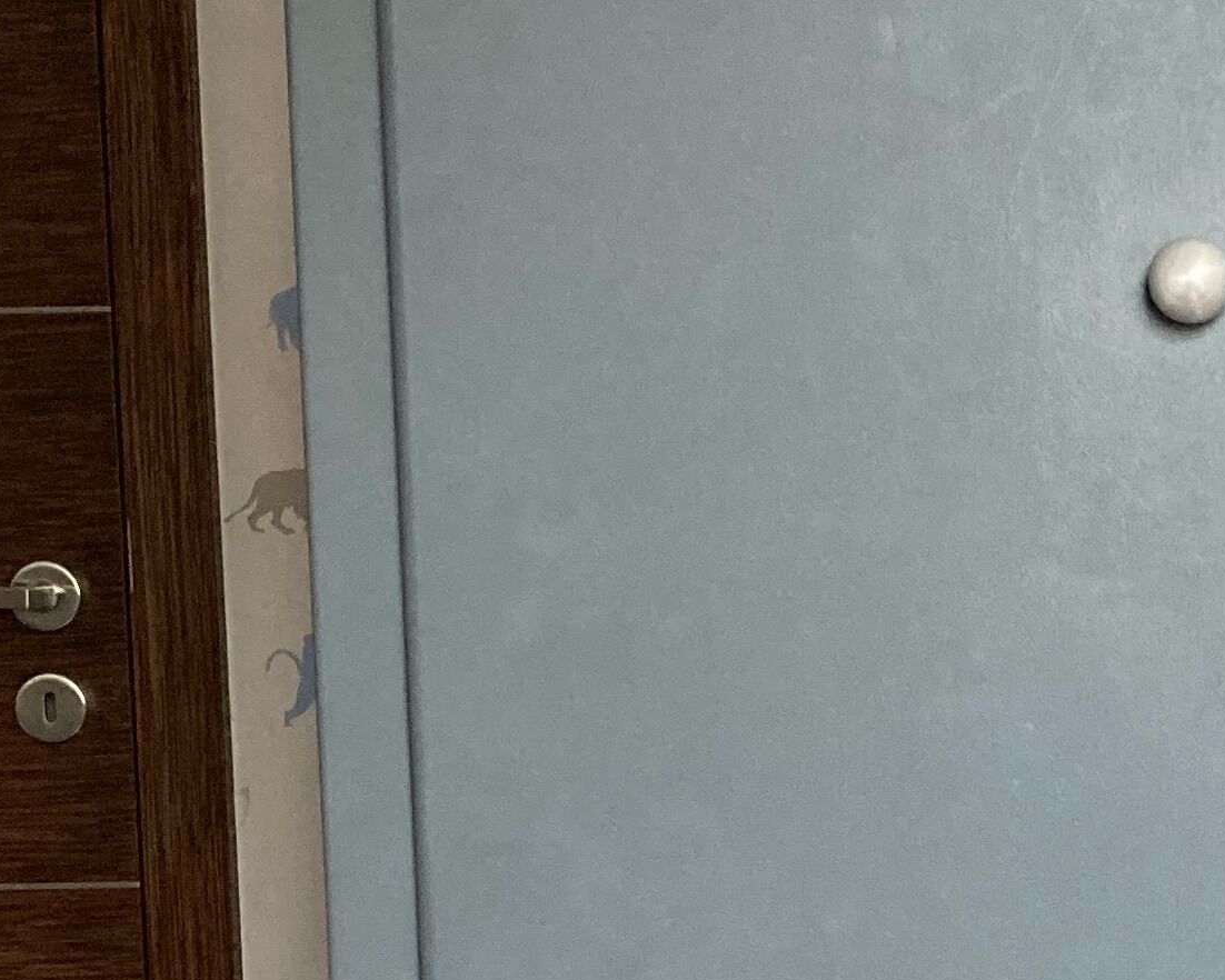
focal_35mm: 100
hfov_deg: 18.5
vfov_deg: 15.2
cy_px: 889
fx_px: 3626
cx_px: 1302
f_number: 1.8
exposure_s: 1/60
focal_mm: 3.99
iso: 250
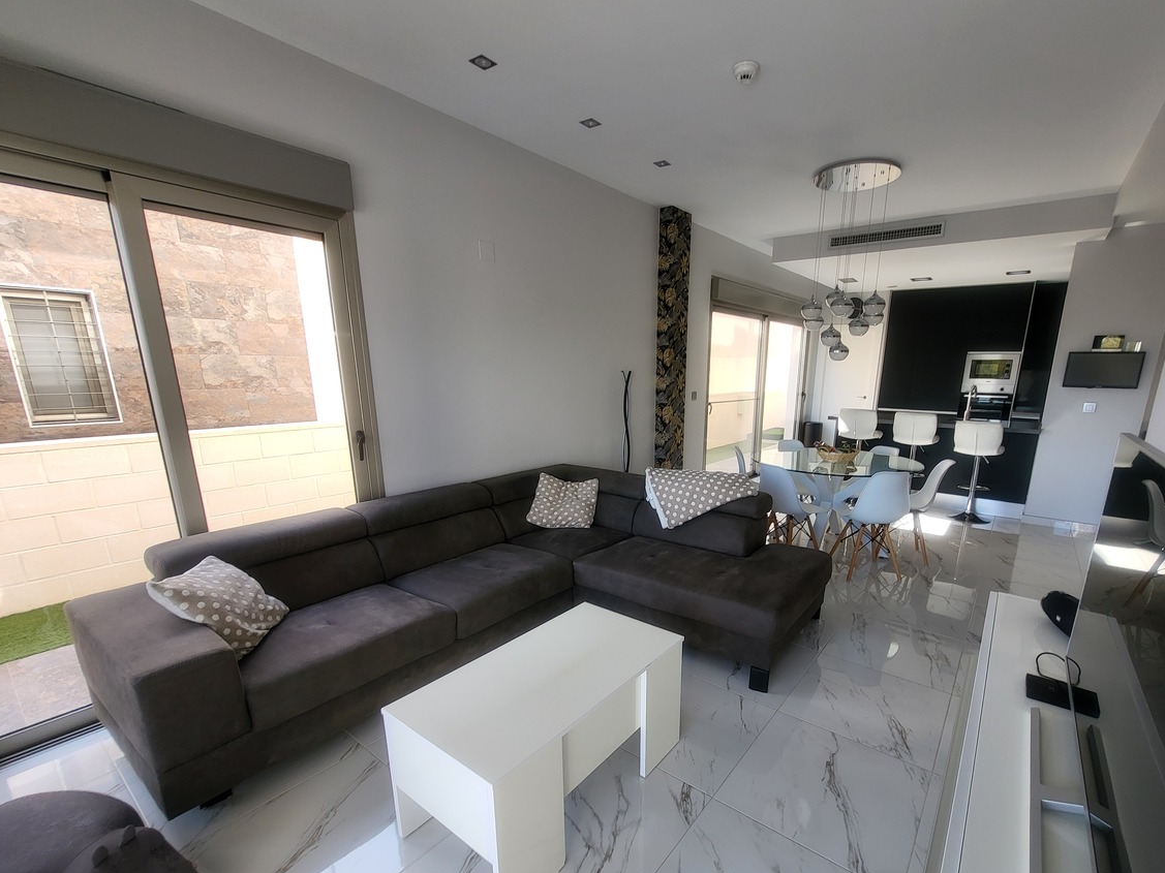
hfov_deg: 98.0
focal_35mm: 15
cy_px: 494
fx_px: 505
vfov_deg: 81.3
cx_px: 631
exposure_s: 1/100
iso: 32
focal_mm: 1.74
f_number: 2.2
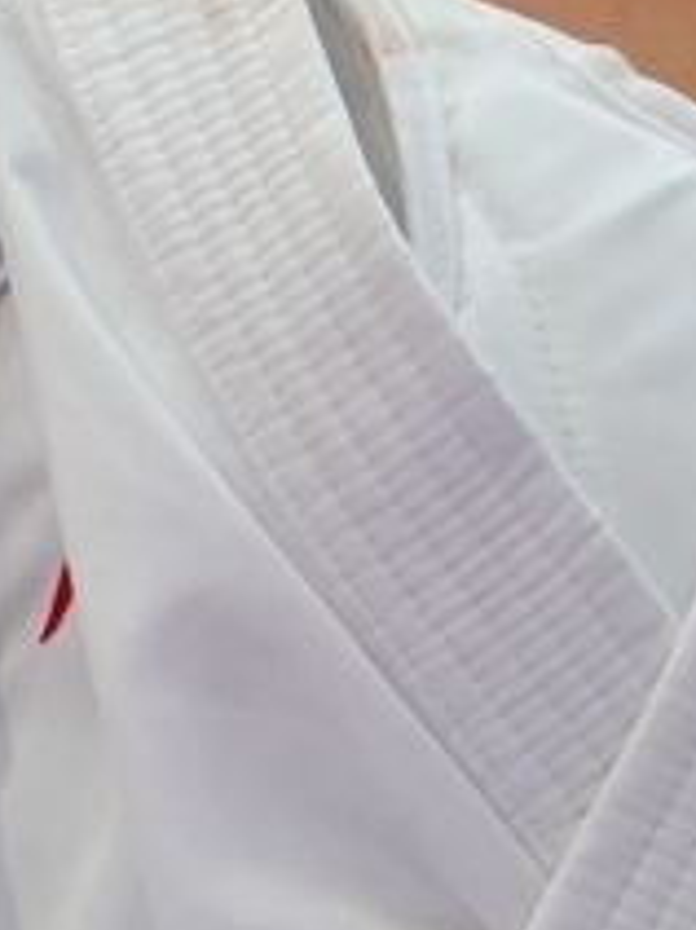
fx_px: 60675
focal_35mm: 2261
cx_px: 744
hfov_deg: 0.7
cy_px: 84
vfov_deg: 0.9
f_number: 2.8
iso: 1250
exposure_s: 1/1000
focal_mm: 184
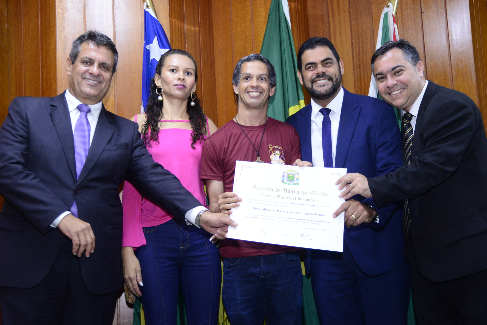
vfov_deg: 27.0
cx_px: 244
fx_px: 677
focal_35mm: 50
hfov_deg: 39.6
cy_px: 162
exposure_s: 1/60
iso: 2500
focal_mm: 50
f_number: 5
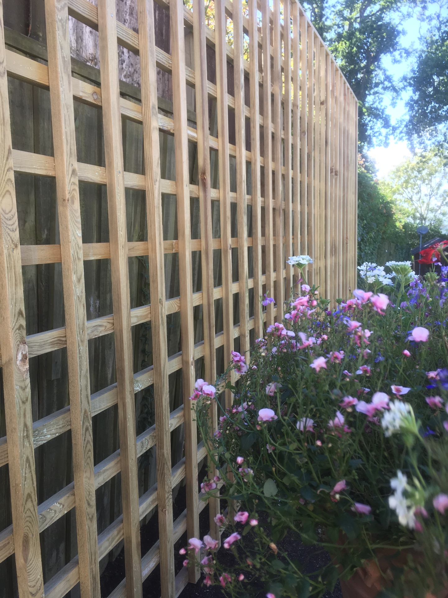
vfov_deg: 61.7
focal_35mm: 29
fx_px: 500
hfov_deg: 48.2
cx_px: 224
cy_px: 299
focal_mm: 4.15
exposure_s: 1/100
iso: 25
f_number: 2.2
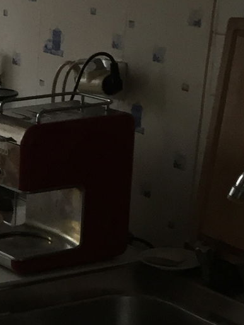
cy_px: 236
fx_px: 1126
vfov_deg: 16.3
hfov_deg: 11.3
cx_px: -221
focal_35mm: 120
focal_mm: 4.15
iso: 80
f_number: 2.2
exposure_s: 1/33
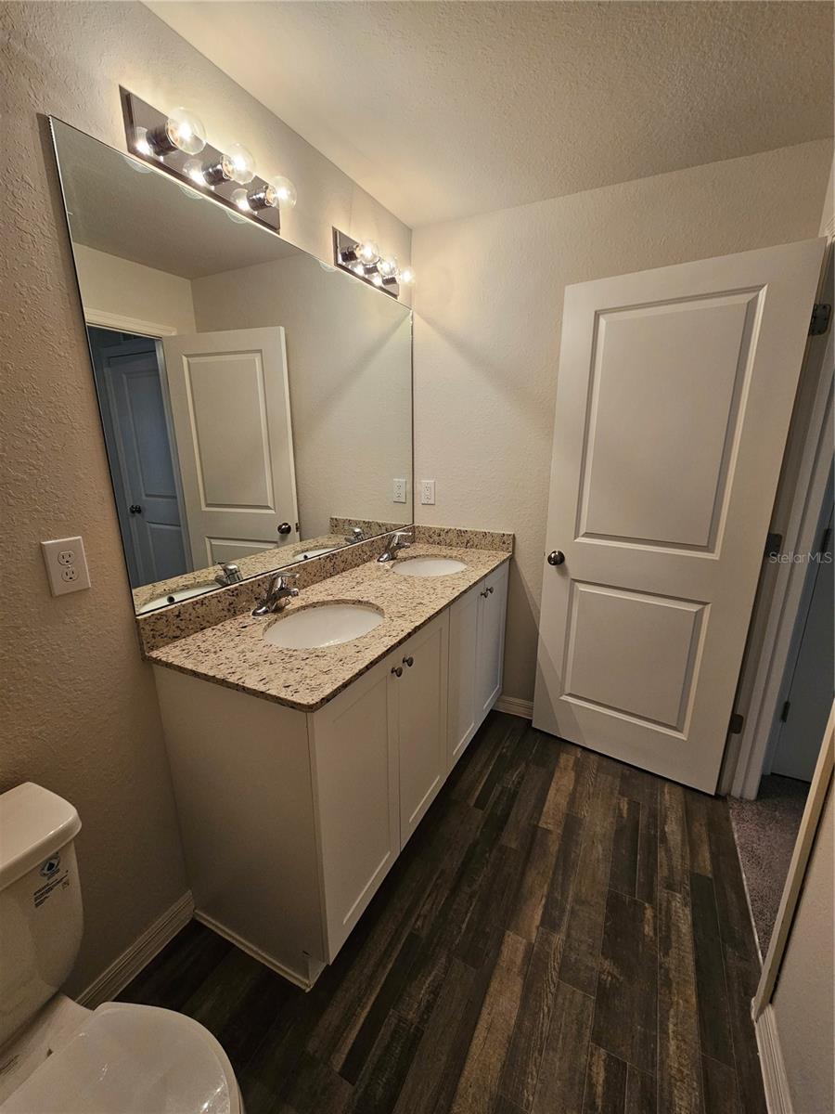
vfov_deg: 106.2
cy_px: 557
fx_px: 418
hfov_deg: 89.9
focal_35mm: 13
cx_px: 418
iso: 125
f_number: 2.2
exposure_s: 1/60
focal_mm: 2.2
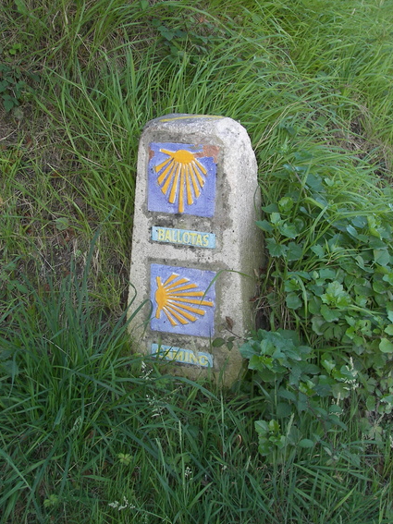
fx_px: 1015
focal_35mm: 67
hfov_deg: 21.9
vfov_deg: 29.0
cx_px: 192
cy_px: 257
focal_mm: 10.6
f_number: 2.8
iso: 50
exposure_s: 1/60
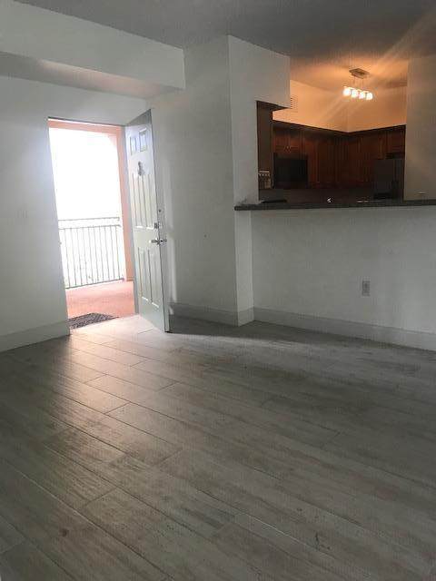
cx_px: 218
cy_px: 290
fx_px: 470
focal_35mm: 28
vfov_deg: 63.4
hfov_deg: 49.7
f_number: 1.8
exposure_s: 1/15
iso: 40
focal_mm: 3.99
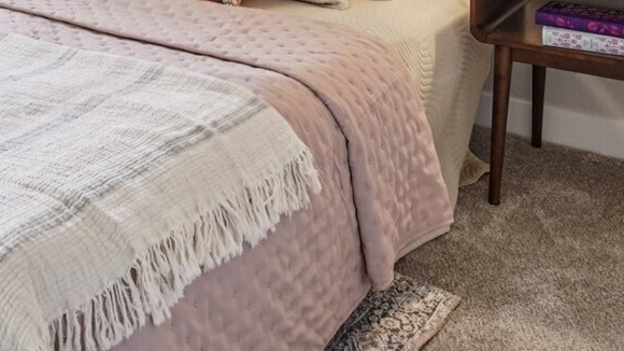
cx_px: 107
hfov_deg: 40.1
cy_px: -193
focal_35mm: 49
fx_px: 811
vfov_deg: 20.5
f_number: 8
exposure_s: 1/20
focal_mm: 16
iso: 1600
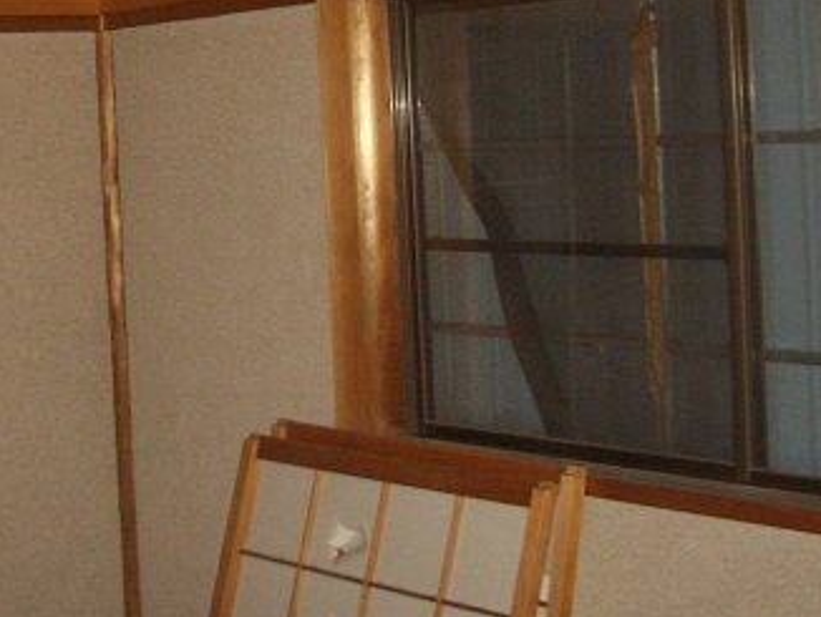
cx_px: 166
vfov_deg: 20.0
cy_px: 156
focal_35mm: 73
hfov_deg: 26.2
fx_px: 1733
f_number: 2.6
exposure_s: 1/60
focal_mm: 5.8
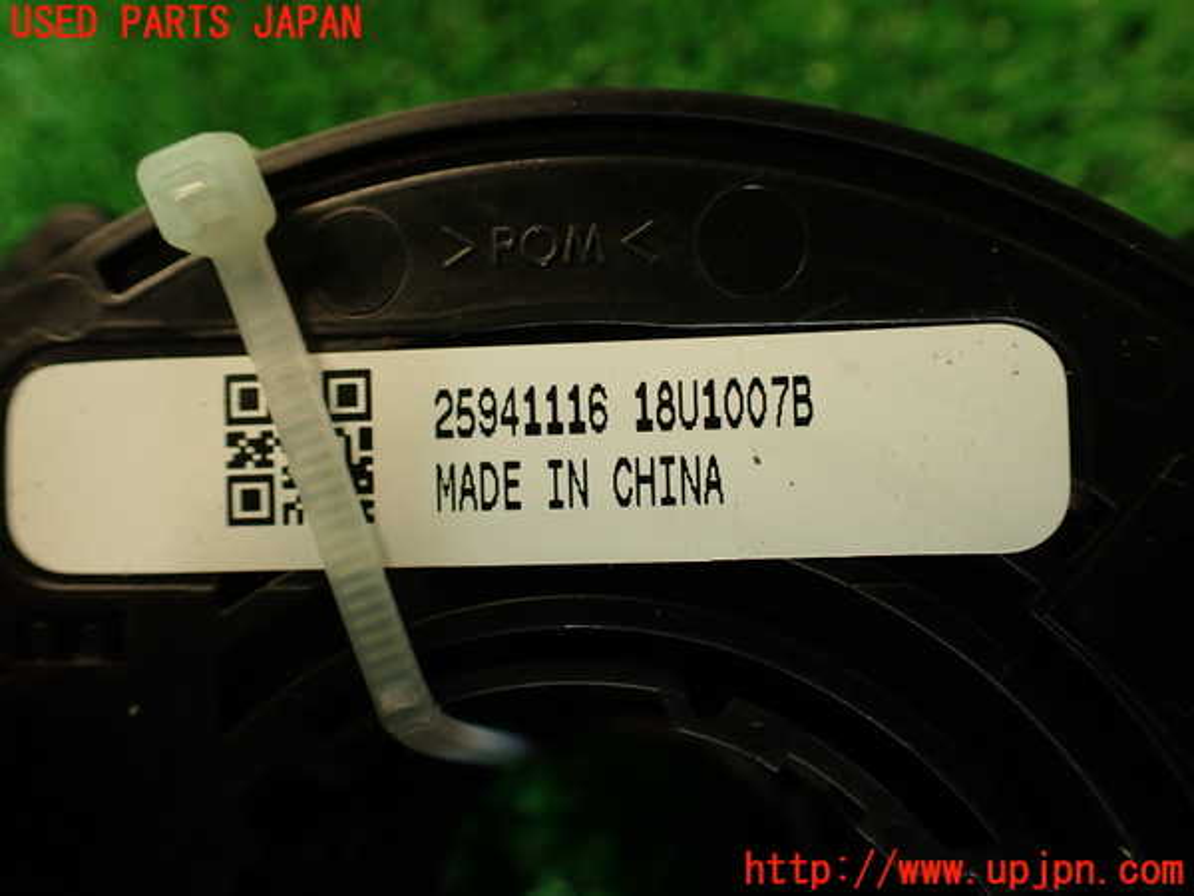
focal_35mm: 32
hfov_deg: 56.8
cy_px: 448
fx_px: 1104
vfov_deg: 44.2
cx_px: 597
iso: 200
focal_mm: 5.79
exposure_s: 1/50
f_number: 2.4
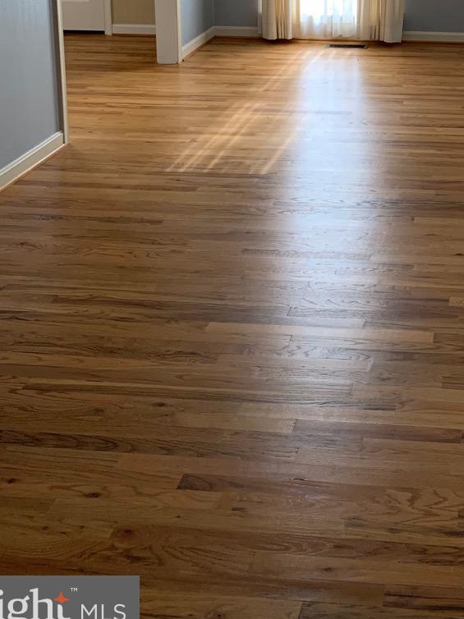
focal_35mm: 53
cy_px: 12
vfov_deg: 33.4
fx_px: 948
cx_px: 407
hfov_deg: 26.7
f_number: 1.8
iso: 160
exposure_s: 1/60
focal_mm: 4.25
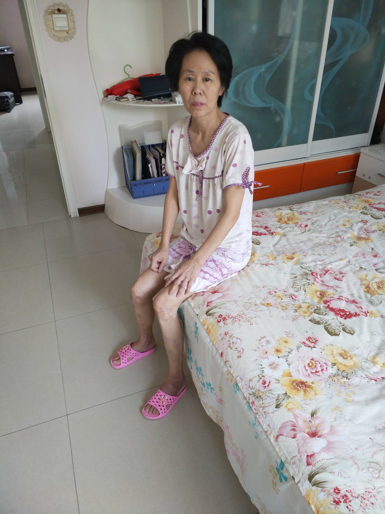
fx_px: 326
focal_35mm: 22
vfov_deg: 76.4
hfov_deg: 61.1
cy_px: 257
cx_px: 192
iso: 201
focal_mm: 3.79
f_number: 2
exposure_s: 1/50
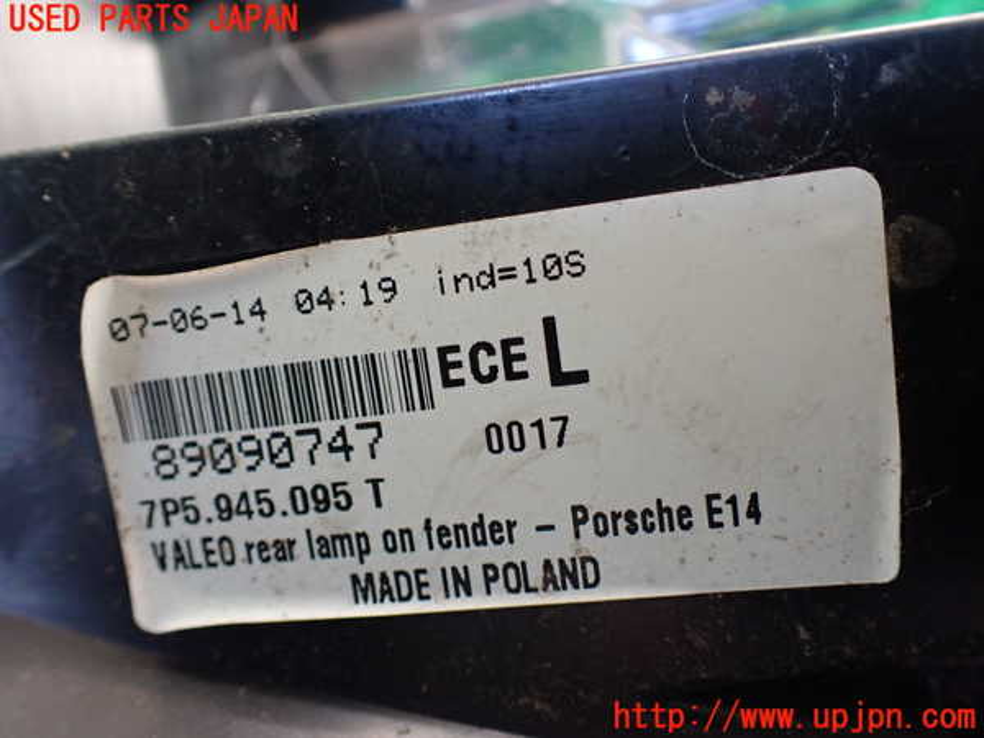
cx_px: 492
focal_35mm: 30
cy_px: 369
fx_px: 853
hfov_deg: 60.0
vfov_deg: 46.8
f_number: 2.3
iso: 400
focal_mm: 5.4
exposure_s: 1/125
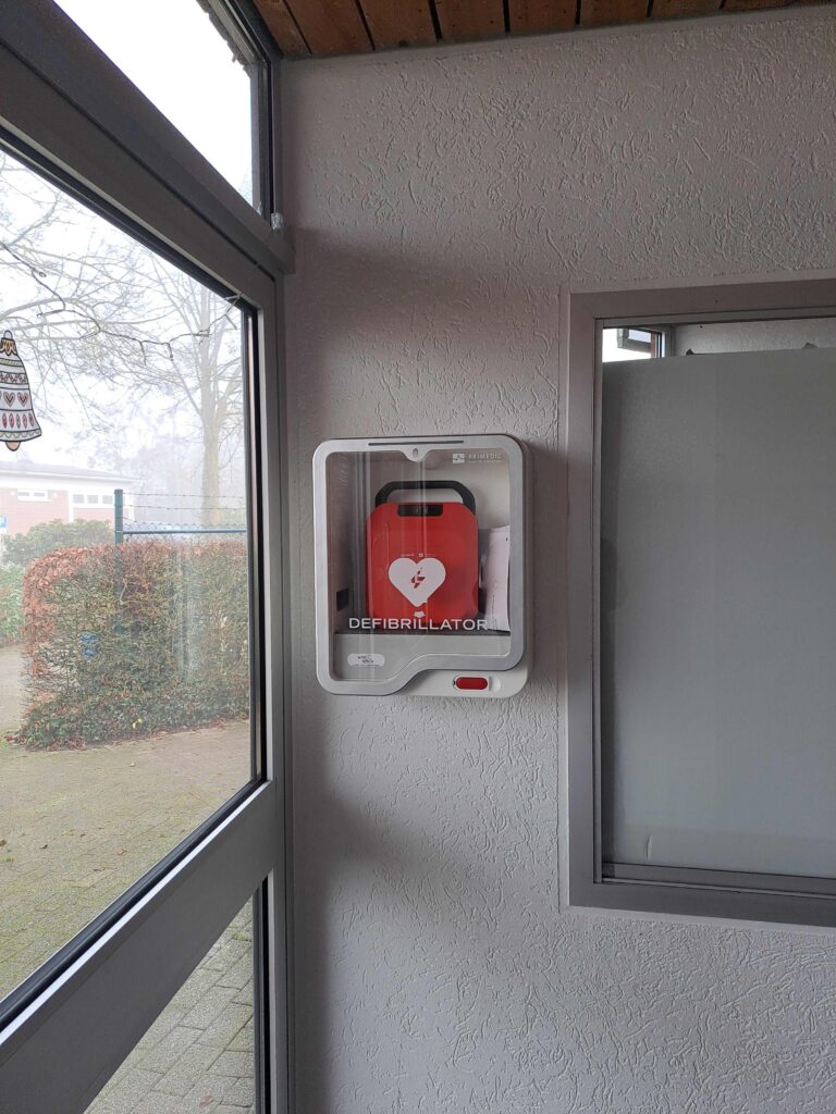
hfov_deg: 54.9
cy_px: 557
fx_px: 805
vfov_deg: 69.4
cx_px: 418
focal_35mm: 25
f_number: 1.8
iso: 32
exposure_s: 1/50
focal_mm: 4.65
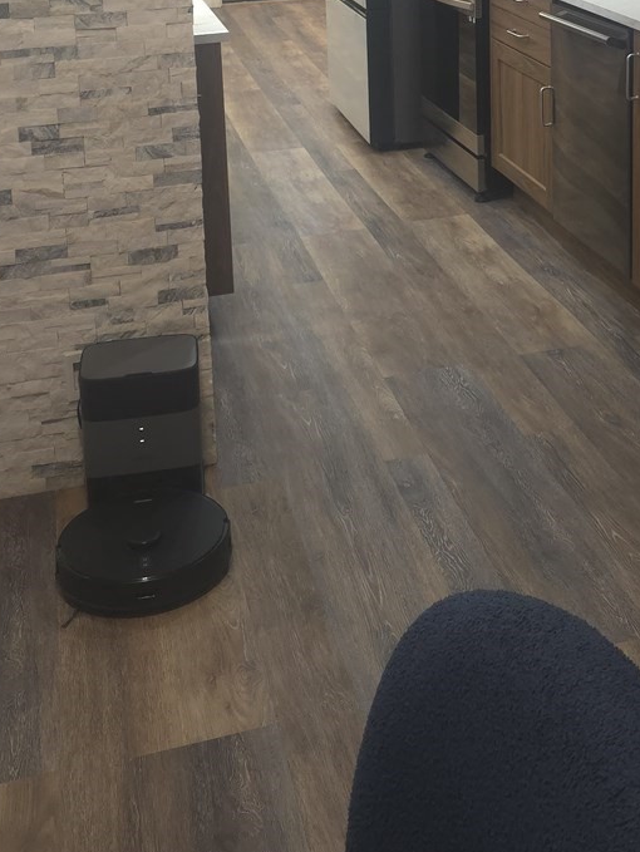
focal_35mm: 52
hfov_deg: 27.7
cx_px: 463
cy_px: -13
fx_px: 1281
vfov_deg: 33.5
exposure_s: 1/60
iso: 320
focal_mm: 6.3
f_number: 1.7
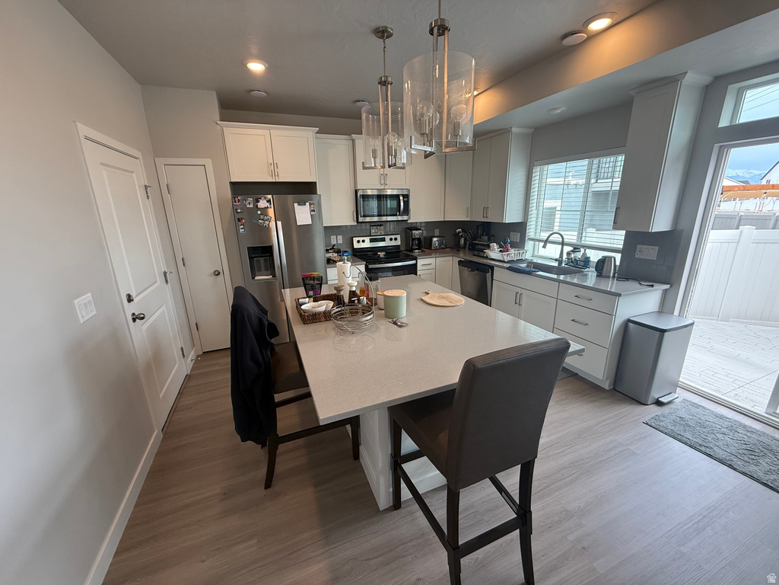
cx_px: 390
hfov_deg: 102.1
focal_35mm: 14
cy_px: 292
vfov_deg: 85.7
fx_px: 315
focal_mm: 2.22
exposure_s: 1/120
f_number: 2.2
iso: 125
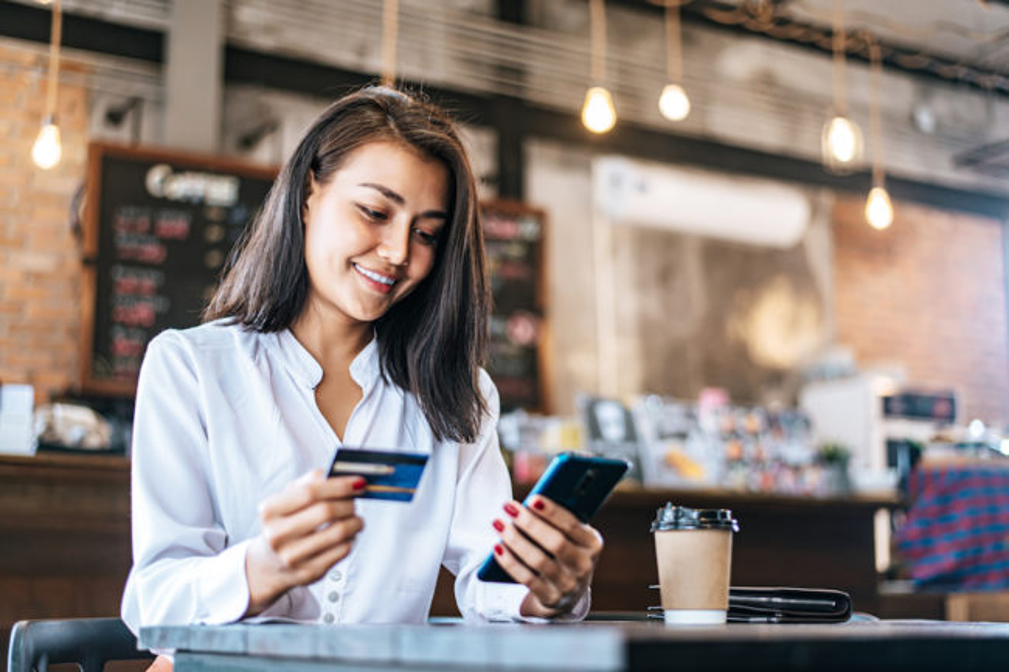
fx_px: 1401
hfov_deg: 39.6
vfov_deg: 27.0
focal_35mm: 50
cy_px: 336
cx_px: 504
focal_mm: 50
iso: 400
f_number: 1.8
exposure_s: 1/125
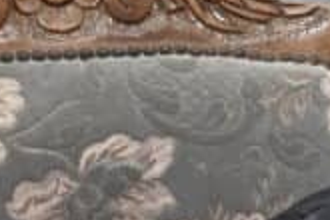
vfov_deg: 4.9
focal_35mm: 280
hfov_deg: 6.9
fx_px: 2566
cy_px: 269
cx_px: 832
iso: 1000
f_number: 5.6
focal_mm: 30
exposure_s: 1/125
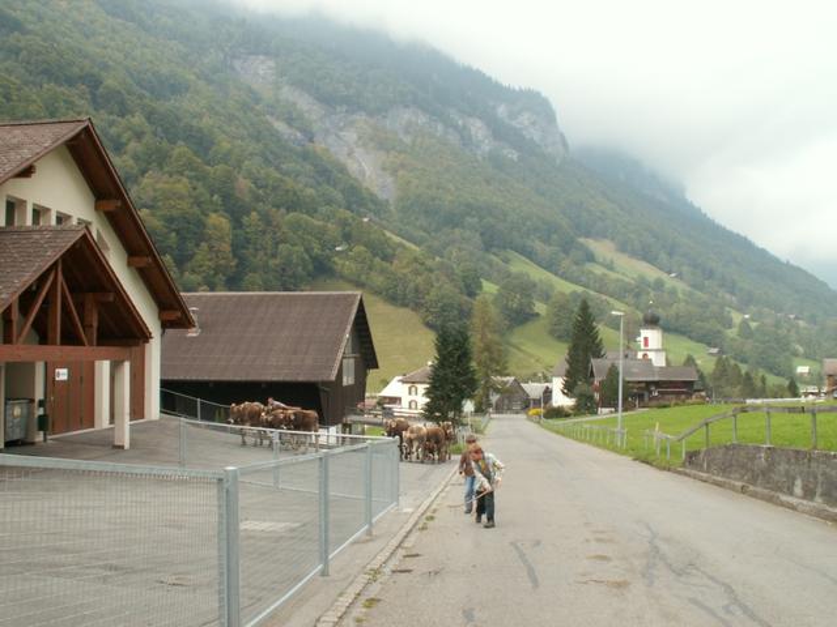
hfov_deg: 52.6
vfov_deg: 40.7
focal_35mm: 35
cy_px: 314
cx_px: 418
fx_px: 846
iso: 50
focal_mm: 5.86
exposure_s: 1/40
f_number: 7.1
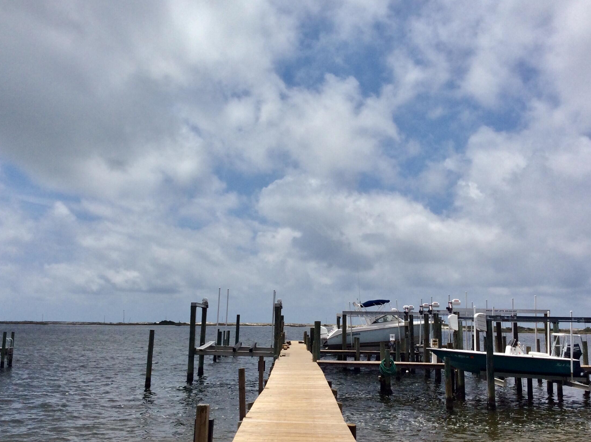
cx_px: 301
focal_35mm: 38
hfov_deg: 49.0
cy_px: 205
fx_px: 648
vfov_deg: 37.6
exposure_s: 1/4098
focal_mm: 3.3
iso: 32
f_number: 2.4
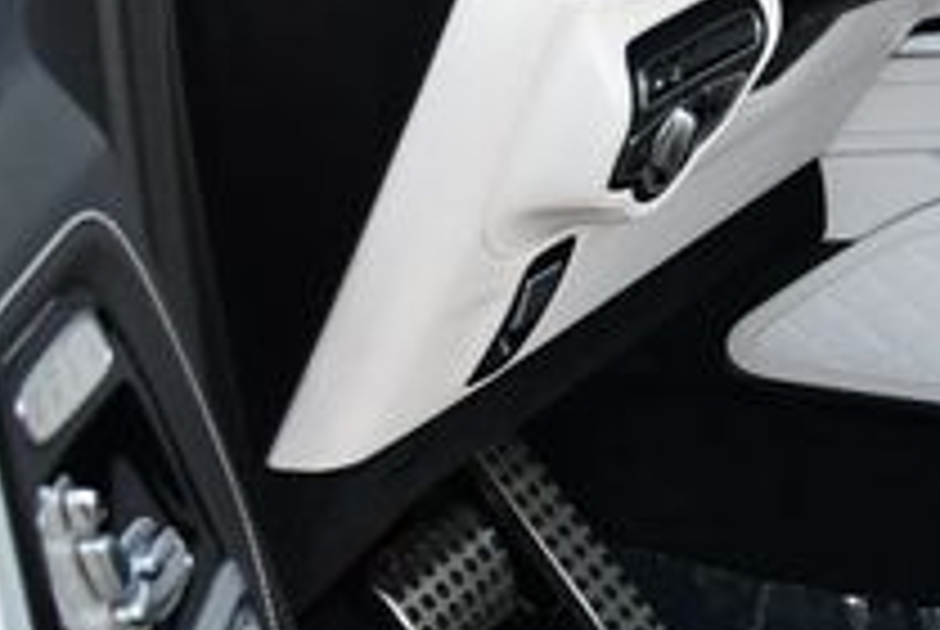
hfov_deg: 16.8
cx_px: 1417
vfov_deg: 12.5
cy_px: 220
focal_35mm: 110
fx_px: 2876
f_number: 3.5
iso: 450
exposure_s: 1/250
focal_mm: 18
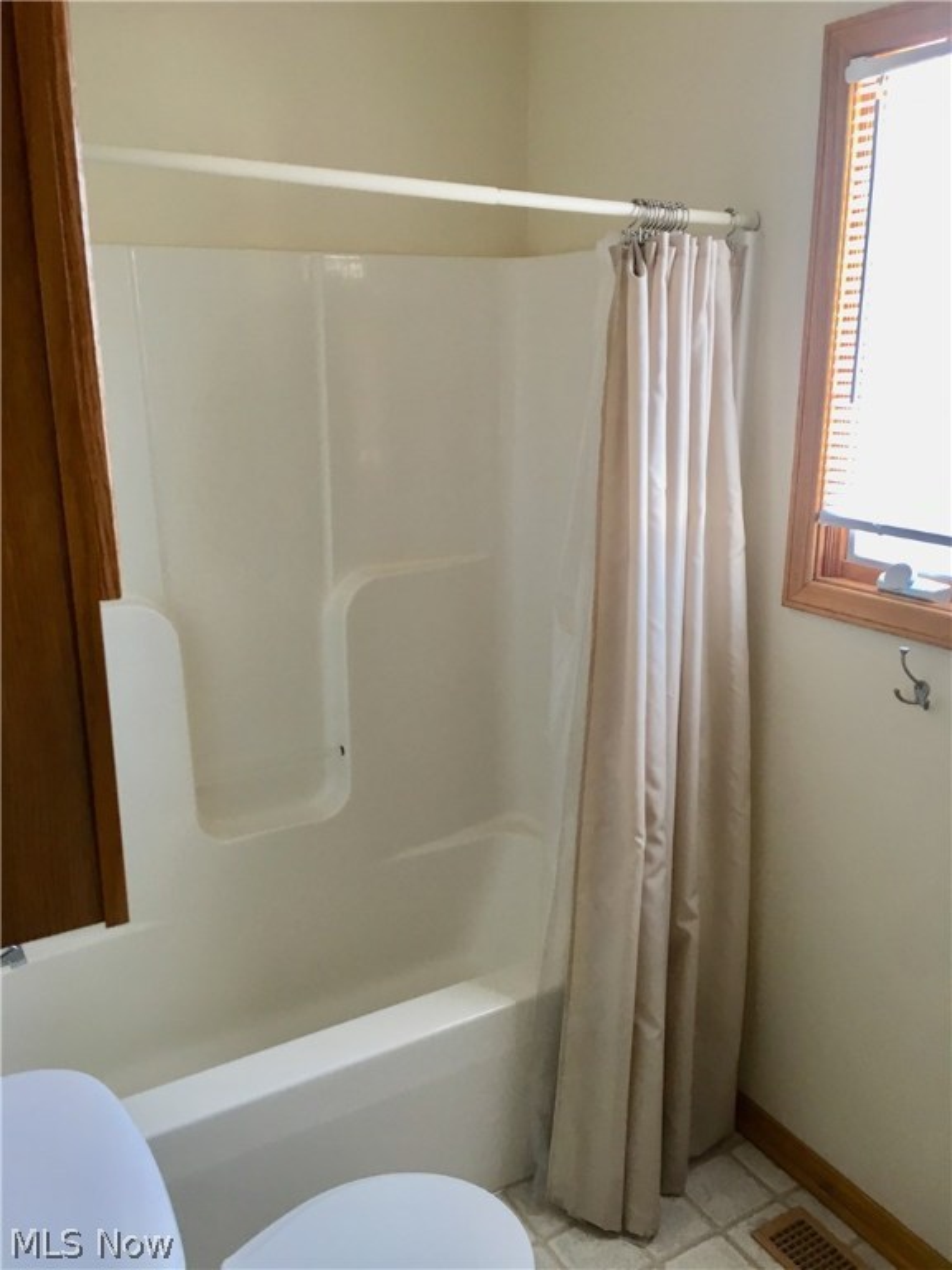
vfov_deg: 61.7
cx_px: 476
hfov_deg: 48.2
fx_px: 1063
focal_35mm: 29
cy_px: 635
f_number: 2.2
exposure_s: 1/30
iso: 64
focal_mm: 4.15
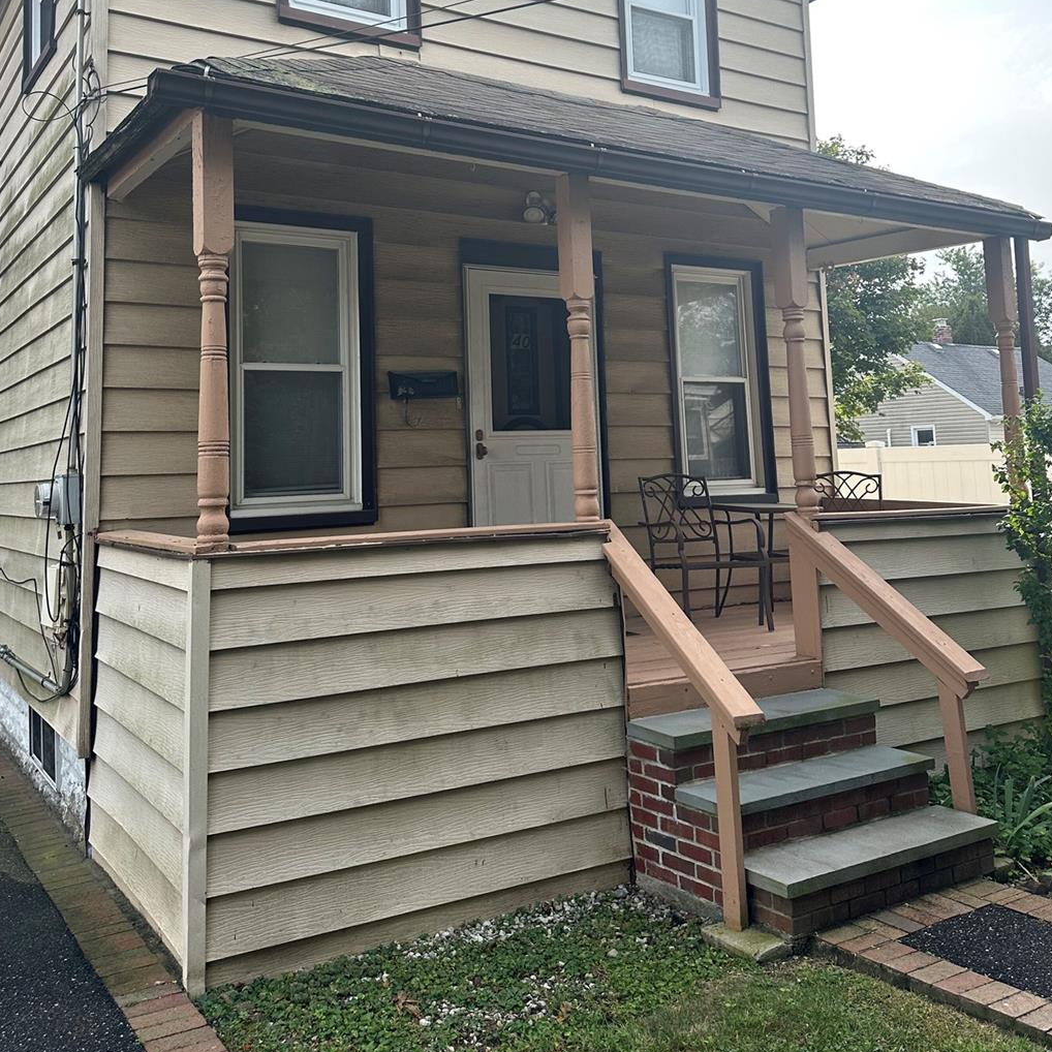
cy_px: 338
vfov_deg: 50.1
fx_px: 1100
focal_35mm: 32
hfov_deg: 51.1
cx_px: 496
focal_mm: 6.86
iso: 80
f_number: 1.78
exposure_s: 1/1587
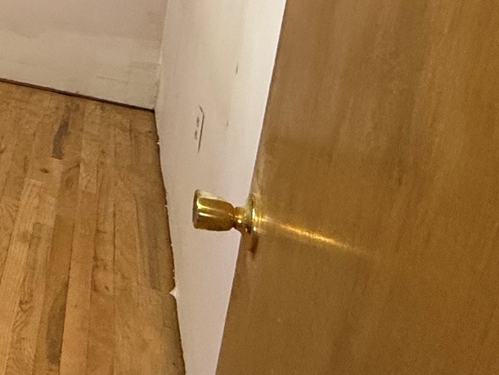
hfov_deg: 26.1
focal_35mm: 47
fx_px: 678
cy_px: -65
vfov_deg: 27.5
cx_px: -292
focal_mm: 2.22
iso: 500
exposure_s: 1/120
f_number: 2.2
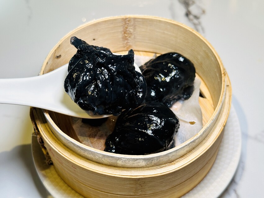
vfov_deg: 30.3
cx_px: 132
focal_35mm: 48
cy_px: 99
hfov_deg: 39.7
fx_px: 366
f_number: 1.78
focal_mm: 6.86
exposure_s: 1/120
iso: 64
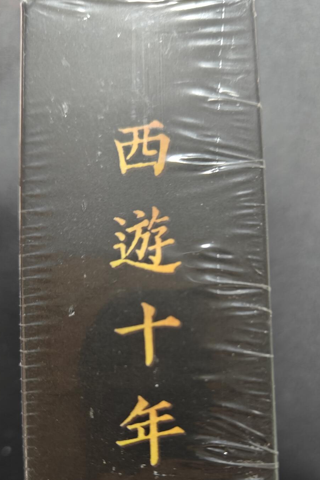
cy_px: 311
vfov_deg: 56.3
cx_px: 177
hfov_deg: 39.9
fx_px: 440
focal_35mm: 33
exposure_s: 1/33
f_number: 1.8
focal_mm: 5.59
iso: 1600
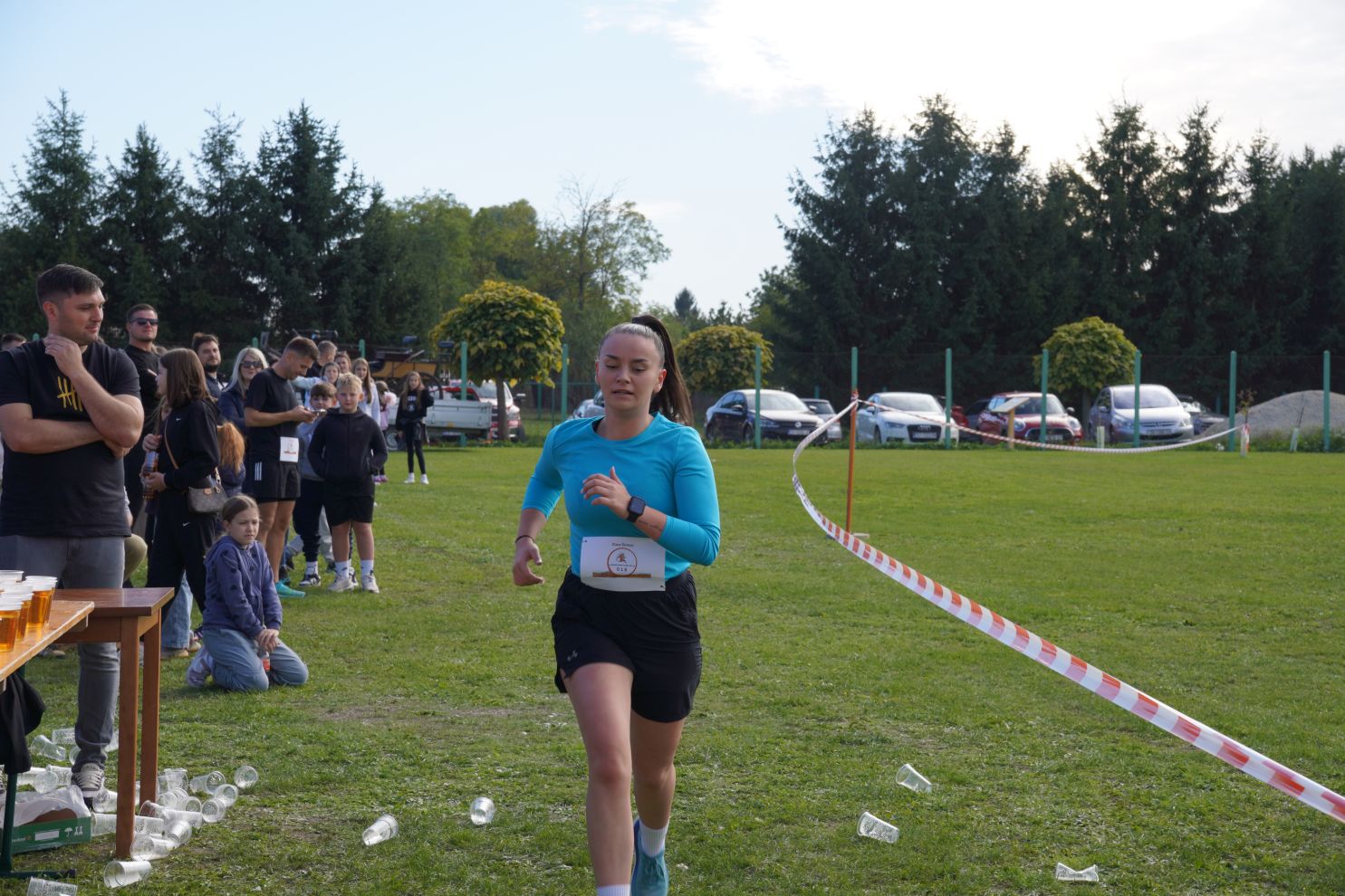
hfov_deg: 27.0
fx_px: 2802
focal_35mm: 75
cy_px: 448
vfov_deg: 18.2
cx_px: 672
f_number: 6.3
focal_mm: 50
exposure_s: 1/200
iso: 100
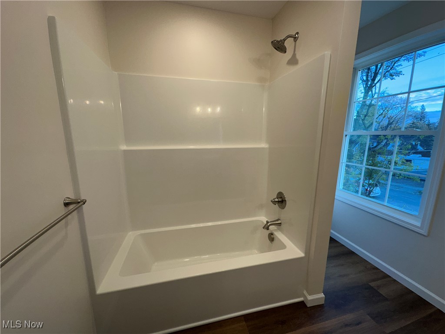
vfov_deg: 85.7
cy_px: 167
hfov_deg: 102.1
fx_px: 180
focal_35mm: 14
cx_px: 222
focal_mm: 2.22
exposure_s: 1/120
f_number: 2.2
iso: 64
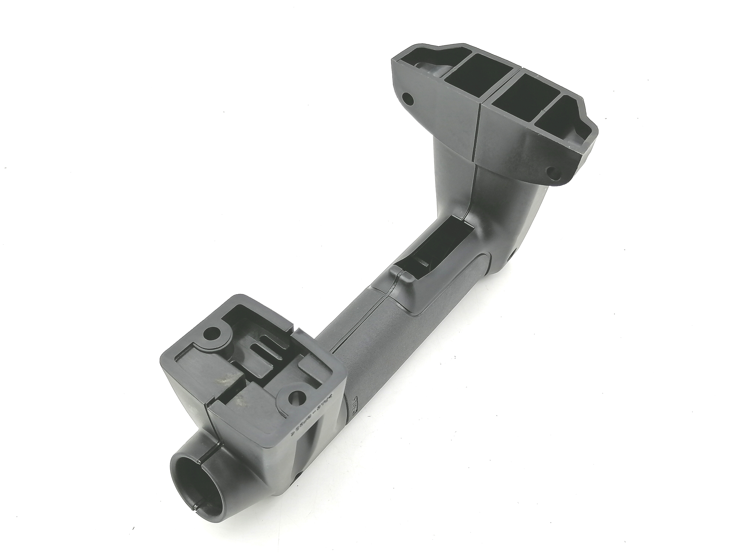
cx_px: 370
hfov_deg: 49.0
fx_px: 811
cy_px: 277
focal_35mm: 38
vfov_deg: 37.7
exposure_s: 1/197
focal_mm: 5.3
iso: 50
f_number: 1.8
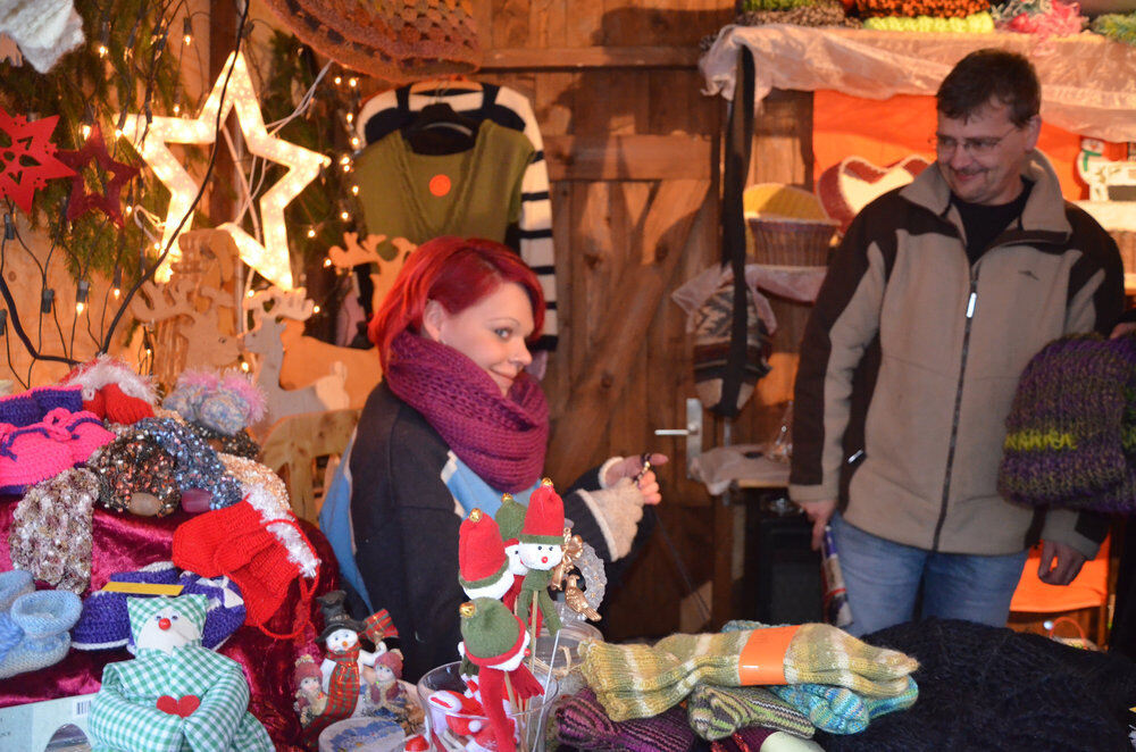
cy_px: 376
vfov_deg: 47.7
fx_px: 850
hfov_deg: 67.5
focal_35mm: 27
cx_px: 568
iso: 3200
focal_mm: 18
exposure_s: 1/60
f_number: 3.5
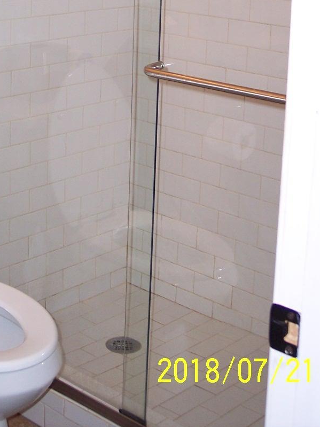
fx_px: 900
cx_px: 80
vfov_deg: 25.7
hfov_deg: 20.0
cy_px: 29
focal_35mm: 73
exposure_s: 1/60
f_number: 2.8
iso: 100
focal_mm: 8
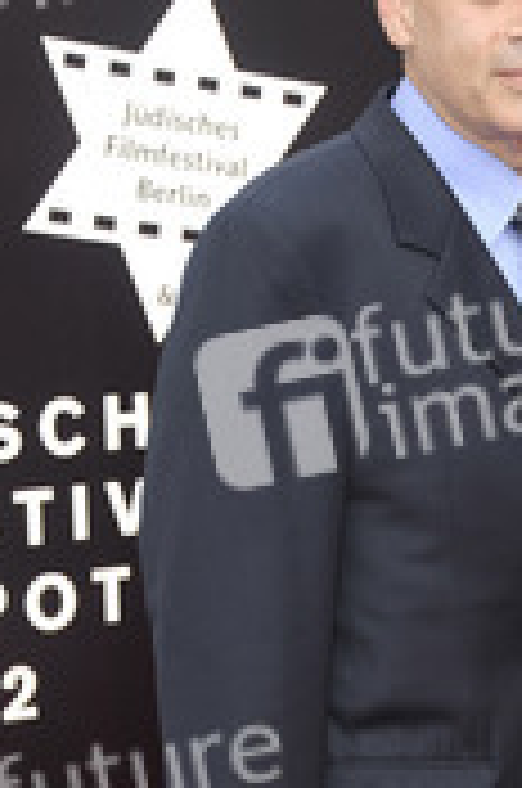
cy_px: 608
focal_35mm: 206
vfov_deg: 10.0
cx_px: 558
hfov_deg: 6.6
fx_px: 4498
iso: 400
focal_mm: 90
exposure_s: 1/200
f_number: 5.6
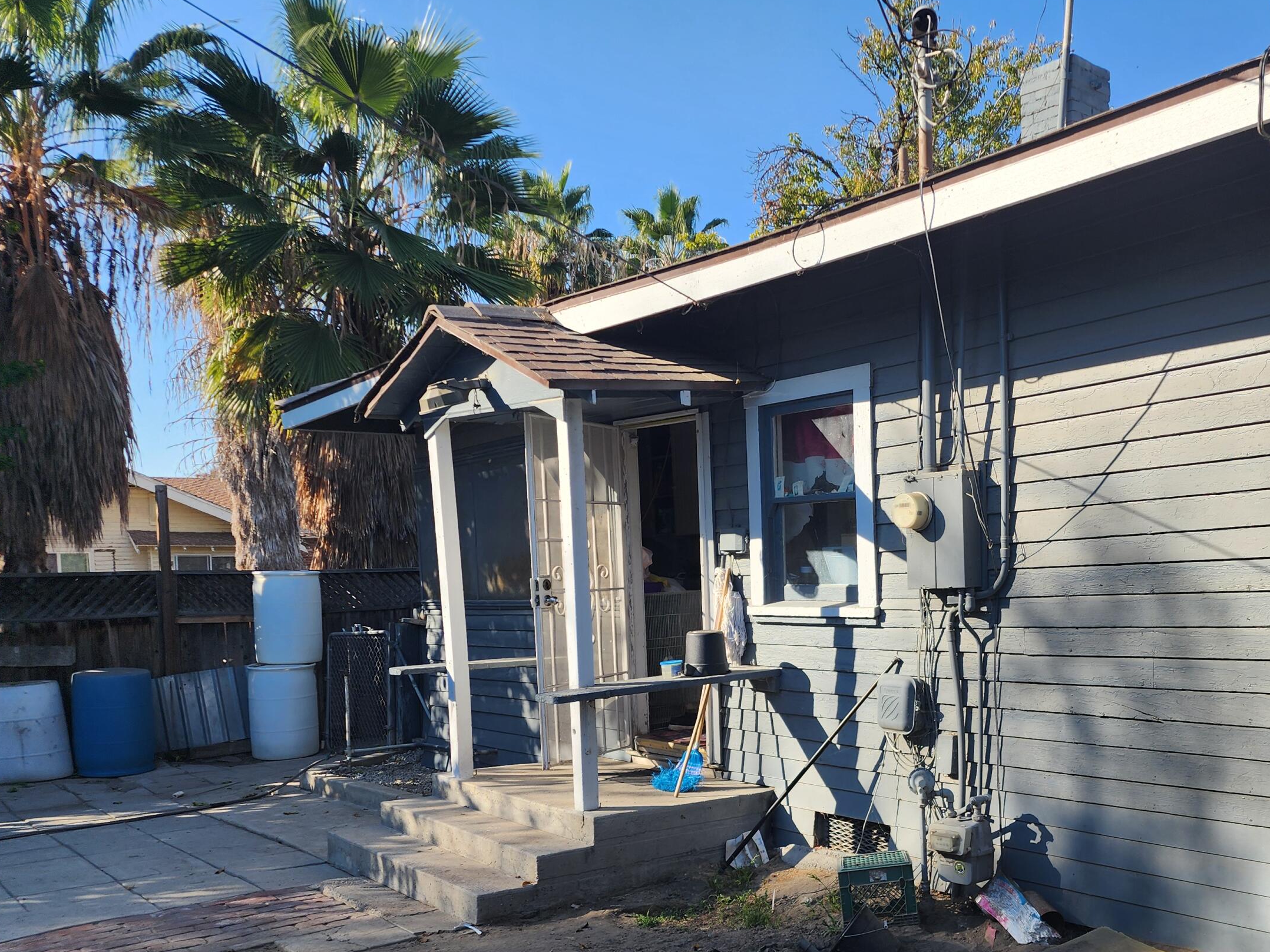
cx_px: 866
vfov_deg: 43.5
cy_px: 635
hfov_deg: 55.4
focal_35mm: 32
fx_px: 1174
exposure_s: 1/525
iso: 12
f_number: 1.8
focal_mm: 6.4
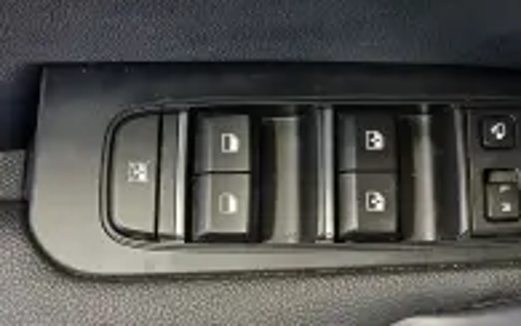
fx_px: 696
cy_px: 166
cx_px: 358
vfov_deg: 26.4
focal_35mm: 49
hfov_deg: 40.4
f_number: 1.8
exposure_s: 1/33.3
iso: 250
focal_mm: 4.65
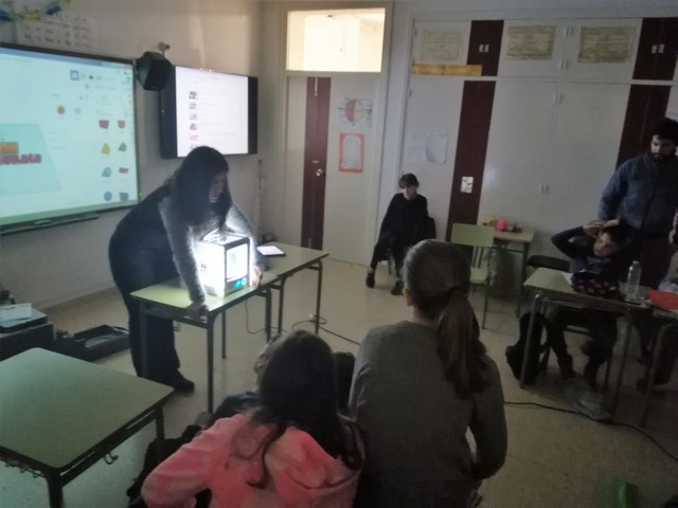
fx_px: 509
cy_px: 254
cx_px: 339
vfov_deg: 53.1
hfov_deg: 67.3
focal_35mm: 26
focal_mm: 3.83
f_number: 2.2
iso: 500
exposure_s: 1/20
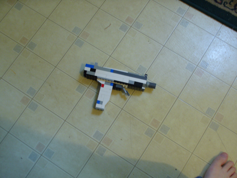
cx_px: 118
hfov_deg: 39.7
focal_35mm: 48
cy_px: 89
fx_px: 329
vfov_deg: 30.3
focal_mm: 7.9
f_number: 3
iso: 100
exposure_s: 1/8
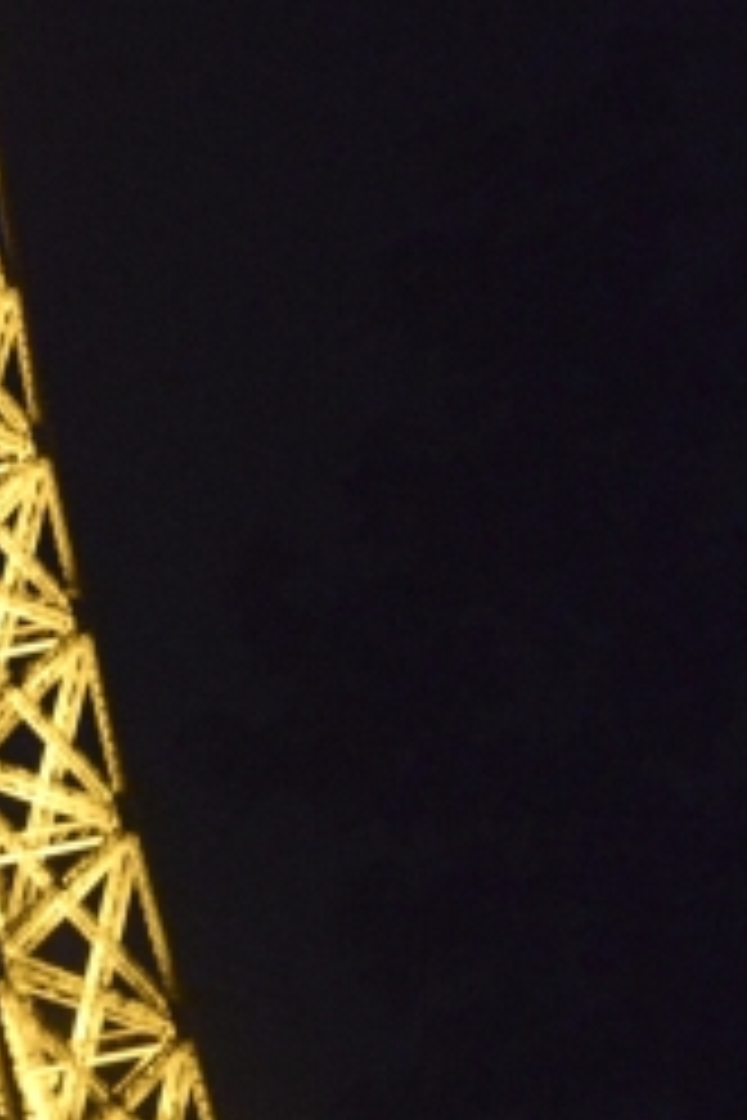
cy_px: 220
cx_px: 128
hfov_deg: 6.8
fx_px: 6256
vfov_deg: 10.2
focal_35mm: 201
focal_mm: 50
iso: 8063
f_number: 6.3
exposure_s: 1/80
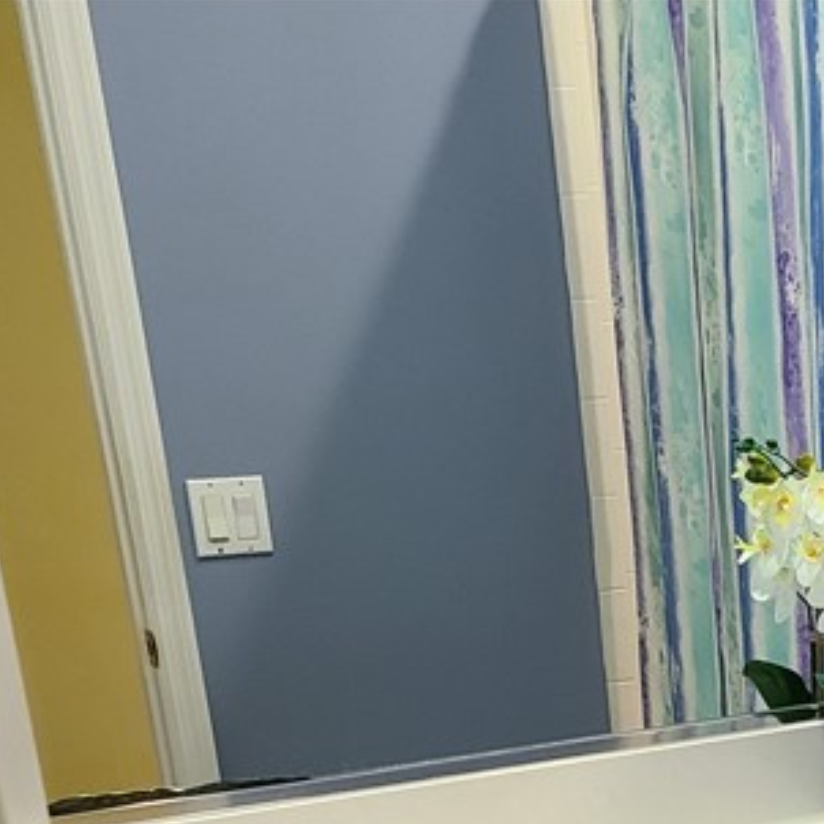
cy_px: 1042
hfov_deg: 21.1
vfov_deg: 20.5
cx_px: 903
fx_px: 2101
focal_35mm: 78
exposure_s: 1/39
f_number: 1.8
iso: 200
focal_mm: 5.4
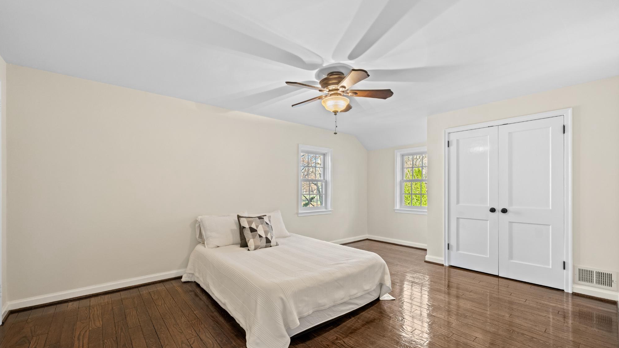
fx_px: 246
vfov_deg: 70.3
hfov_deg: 103.0
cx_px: 310
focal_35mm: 15
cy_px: 192
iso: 800
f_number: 7.1
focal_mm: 14
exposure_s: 1/6
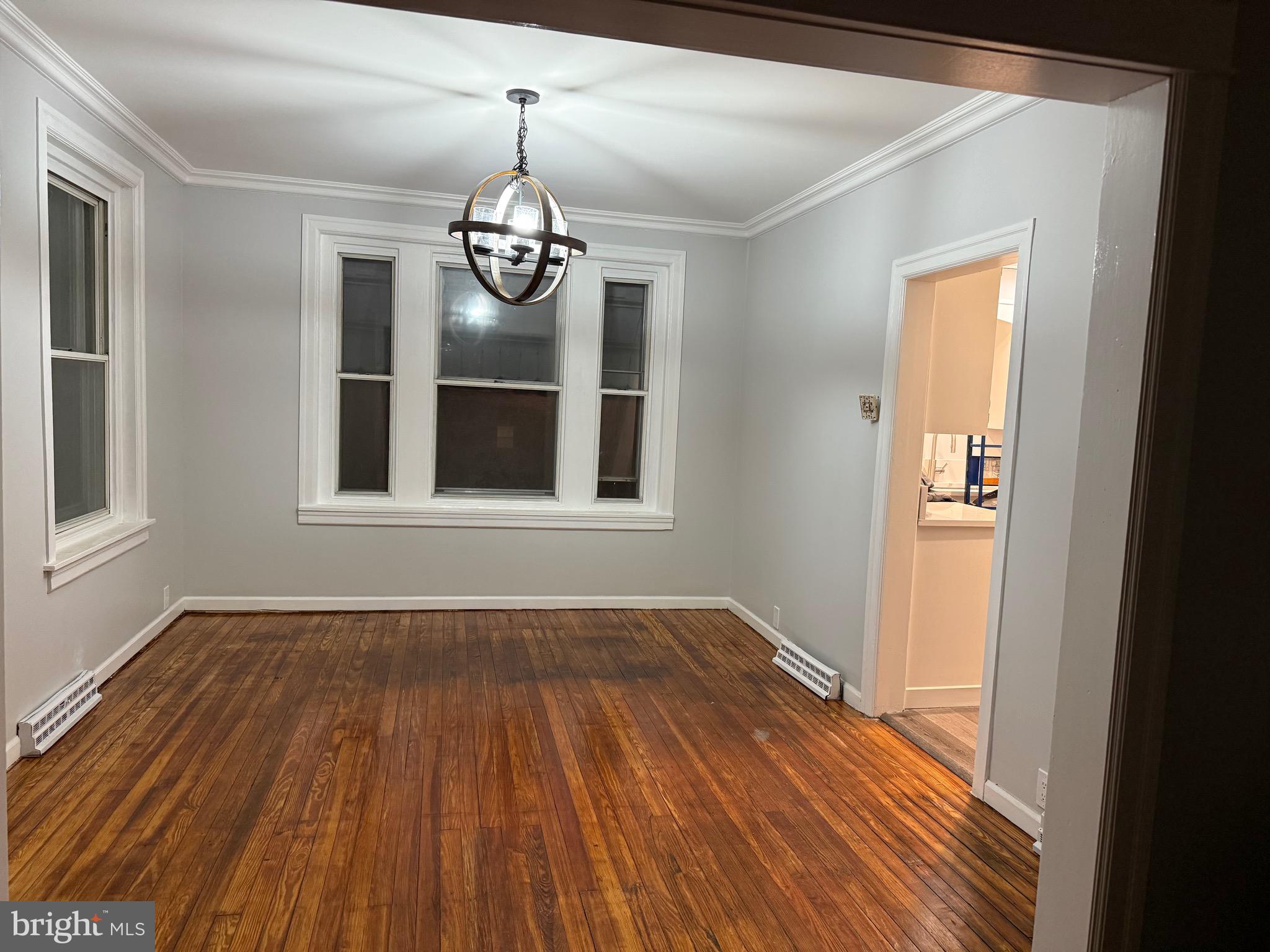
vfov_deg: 56.8
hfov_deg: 71.6
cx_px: 635
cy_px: 476
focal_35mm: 24
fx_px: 881
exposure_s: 1/60
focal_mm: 6.76
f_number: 1.78
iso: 320
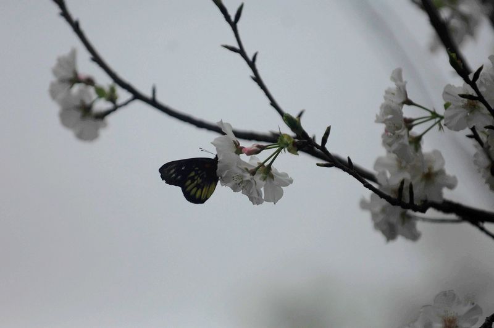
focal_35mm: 300
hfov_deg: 6.9
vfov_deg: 4.6
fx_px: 4111
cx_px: 247
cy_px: 164
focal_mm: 200
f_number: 3.5
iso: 200
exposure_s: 1/8000
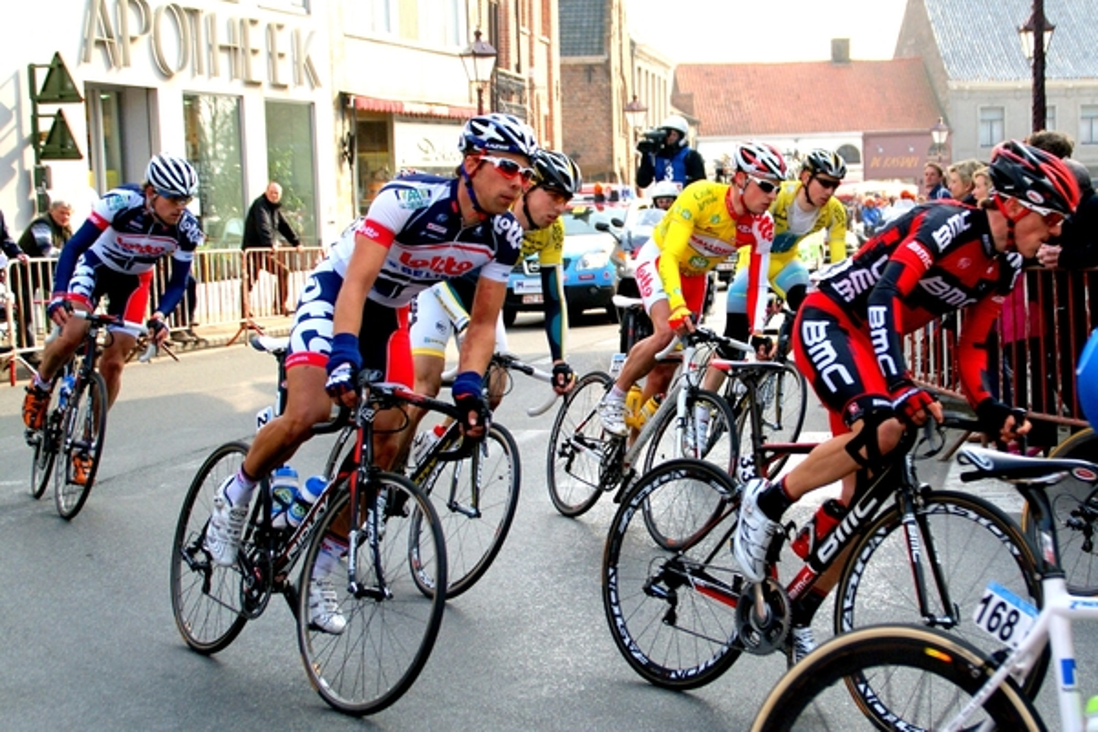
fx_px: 1372
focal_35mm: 45
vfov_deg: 29.9
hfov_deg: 43.6
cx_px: 549
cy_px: 366
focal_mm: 30
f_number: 4
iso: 200
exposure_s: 1/1000
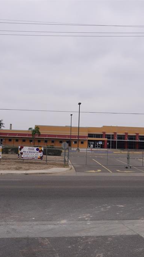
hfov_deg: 27.6
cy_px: 129
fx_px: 292
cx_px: 96
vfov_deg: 47.3
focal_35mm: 43
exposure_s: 1/100
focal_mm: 18
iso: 100
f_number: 6.3
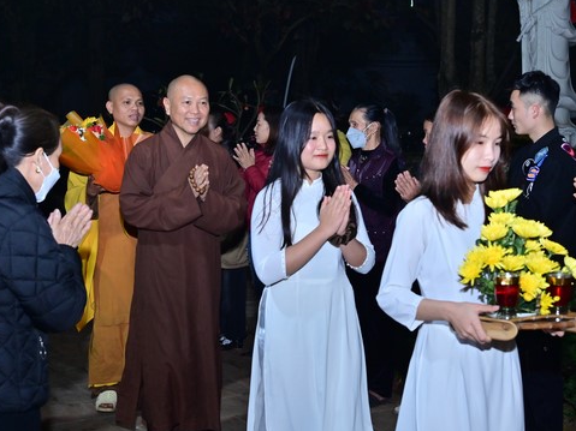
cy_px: 196
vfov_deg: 24.4
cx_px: 319
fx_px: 998
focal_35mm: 60
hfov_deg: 32.2
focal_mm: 46
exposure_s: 1/160
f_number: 5.6
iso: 2000
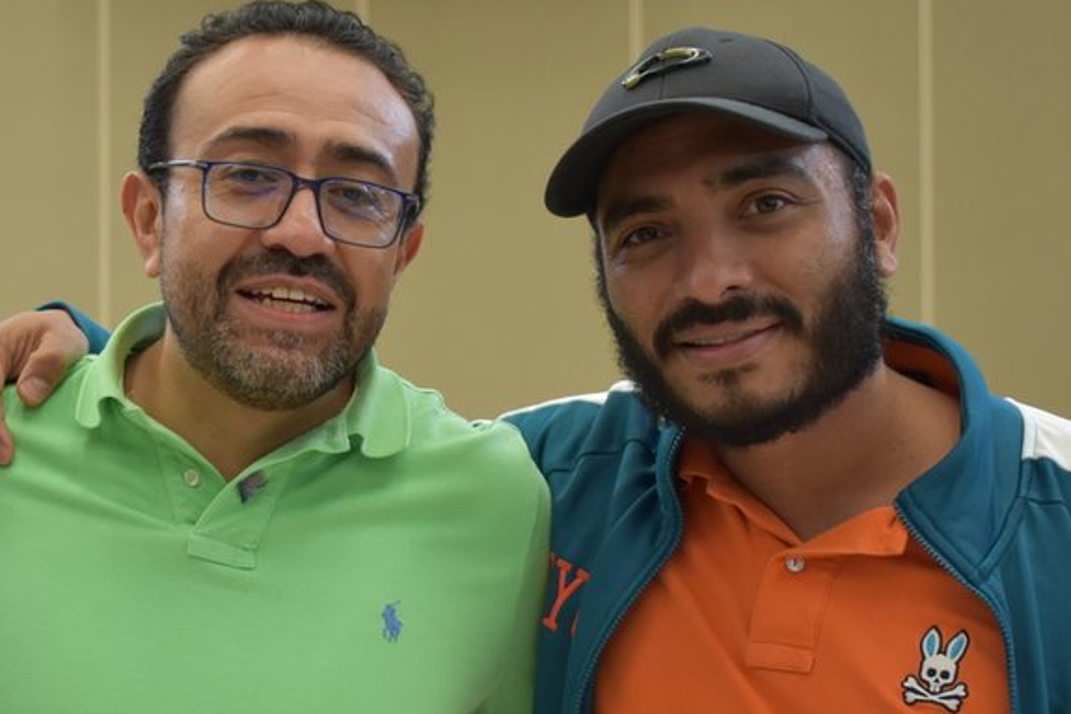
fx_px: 2886
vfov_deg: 14.1
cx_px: 151
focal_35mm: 97
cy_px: 479
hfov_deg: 20.7
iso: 800
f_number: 4.2
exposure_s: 1/80
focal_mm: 31
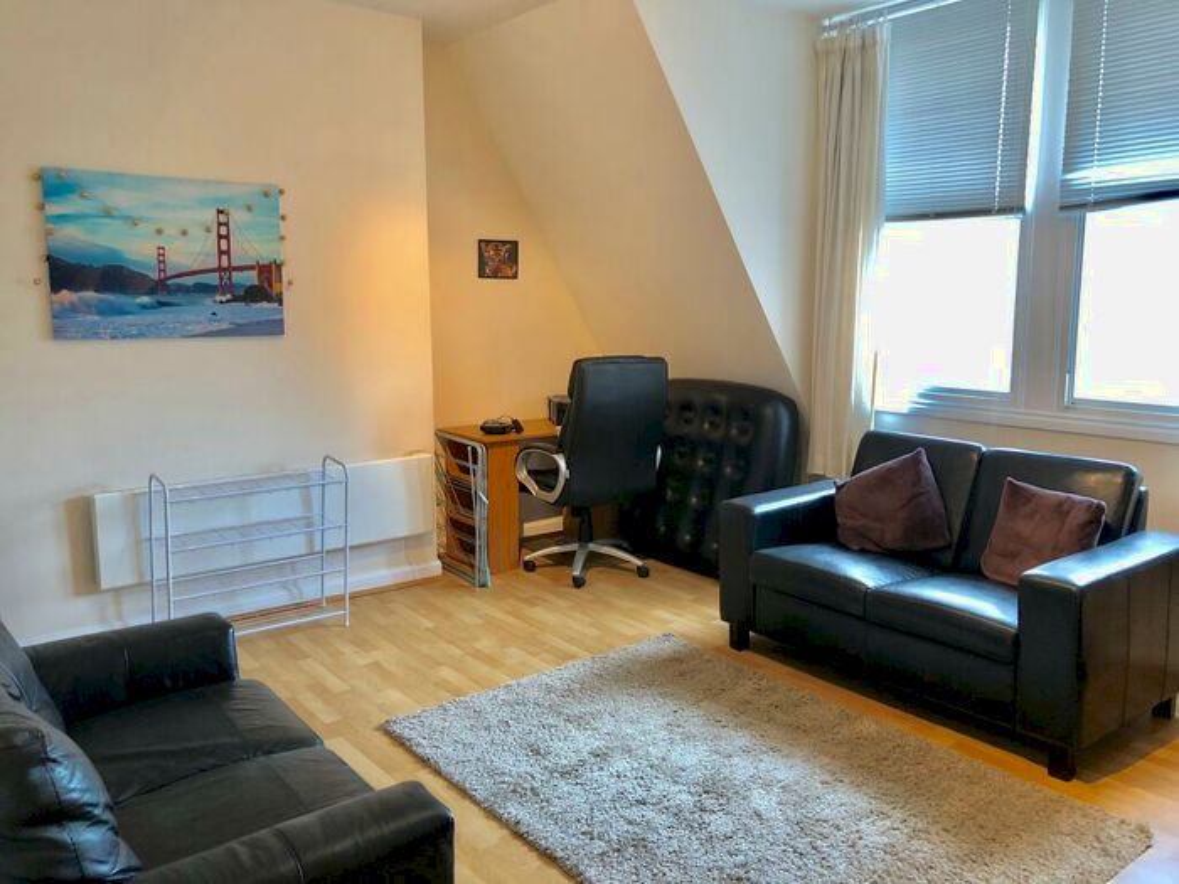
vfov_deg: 49.7
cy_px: 442
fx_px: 954
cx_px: 590
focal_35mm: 28
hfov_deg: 63.4
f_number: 1.8
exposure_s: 1/20
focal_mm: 4
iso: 40
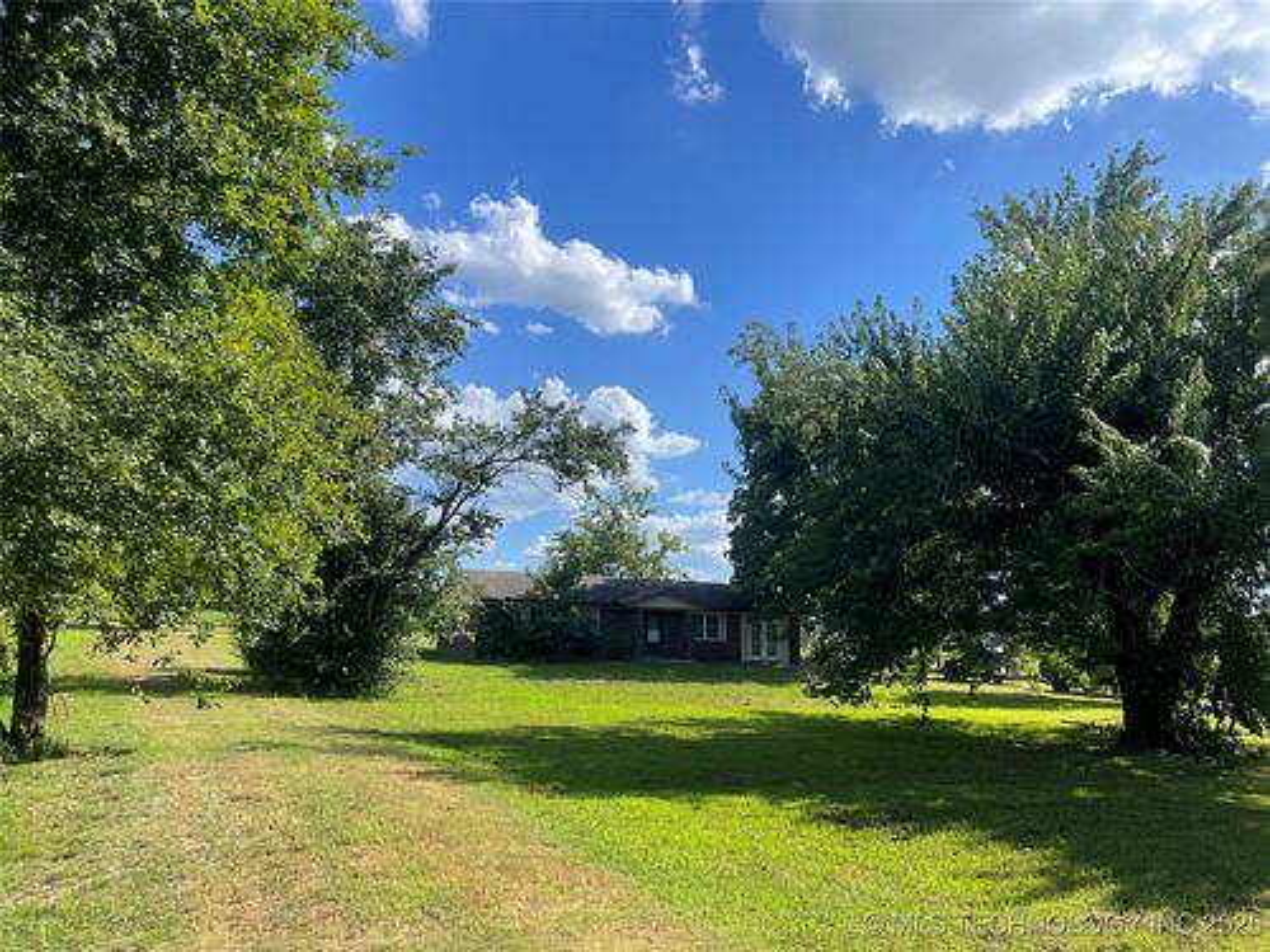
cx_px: 635
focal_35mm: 25
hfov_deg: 69.4
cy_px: 476
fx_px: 917
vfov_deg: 54.9
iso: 32
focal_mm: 5.1
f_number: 1.6
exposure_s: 1/2597
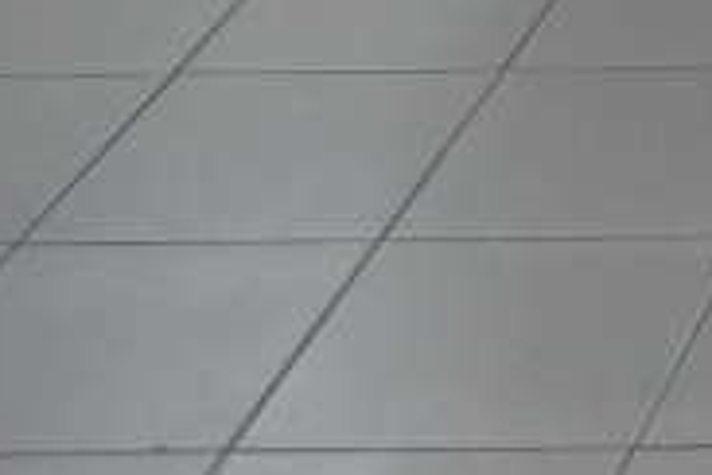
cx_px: 1778
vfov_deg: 7.7
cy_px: -477
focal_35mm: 171
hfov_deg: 10.2
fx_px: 3382
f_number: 4
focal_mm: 19
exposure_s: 1/160
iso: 2000
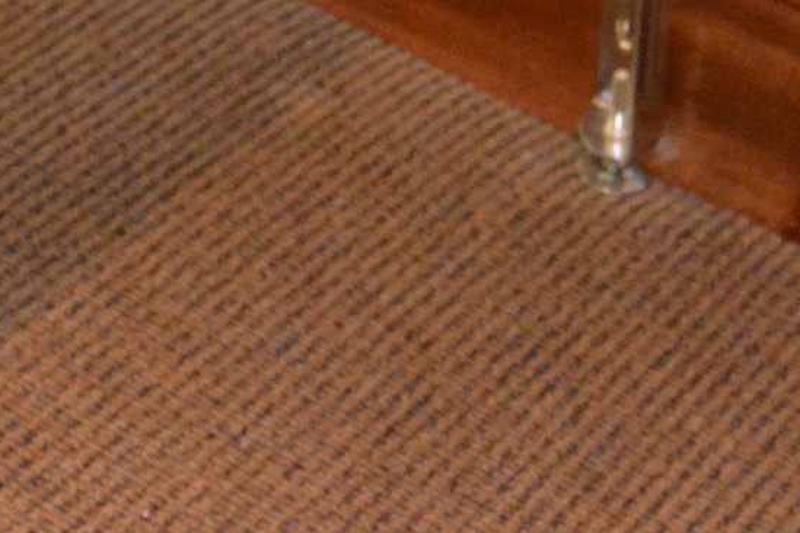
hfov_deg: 12.3
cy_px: -650
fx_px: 3644
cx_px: -95
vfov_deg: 7.9
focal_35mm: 164
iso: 2800
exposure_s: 1/60
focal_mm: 24
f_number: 3.8
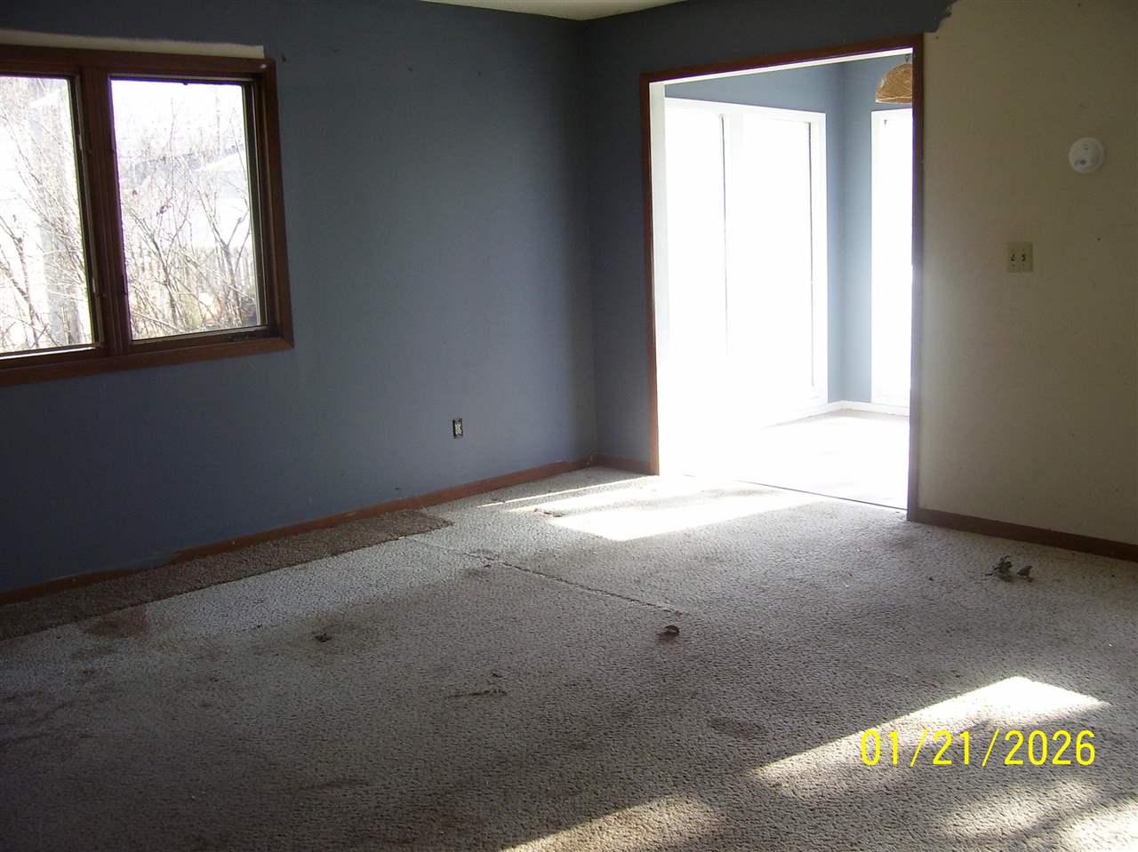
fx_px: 1117
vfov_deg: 41.8
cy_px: 426
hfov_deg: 54.0
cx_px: 569
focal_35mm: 34
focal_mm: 5.6
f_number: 2.7
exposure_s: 1/90
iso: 80
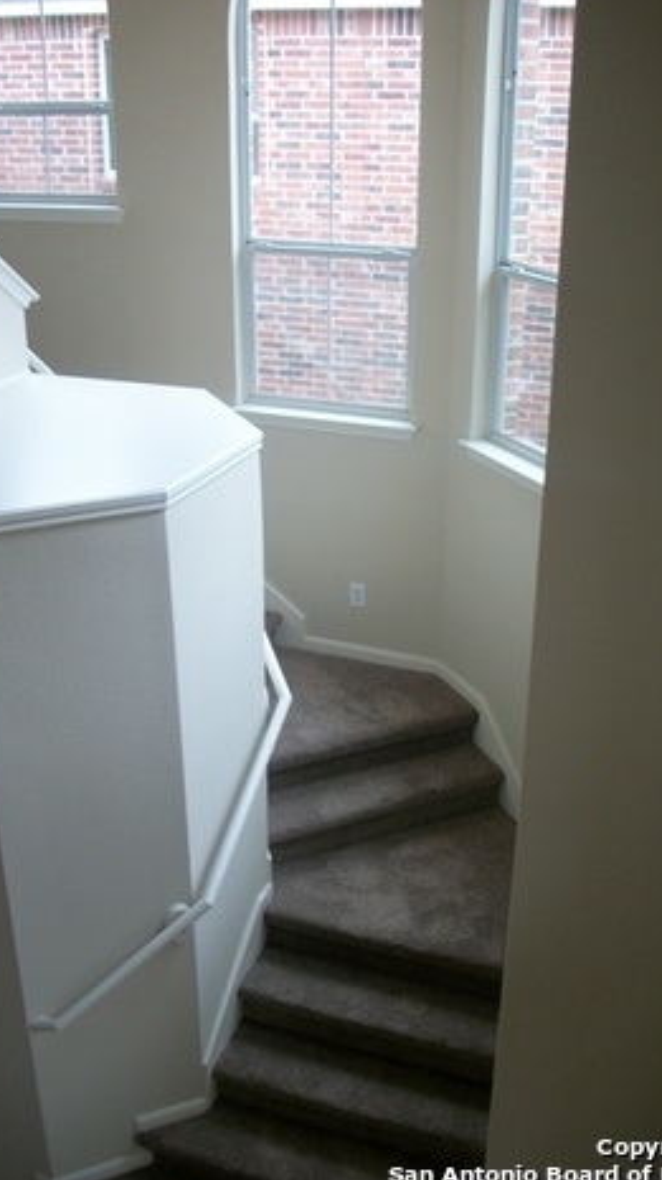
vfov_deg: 55.3
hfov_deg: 32.8
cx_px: 337
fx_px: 1125
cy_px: 581
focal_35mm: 36
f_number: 2.9
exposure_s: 1/40
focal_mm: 5.7
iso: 80
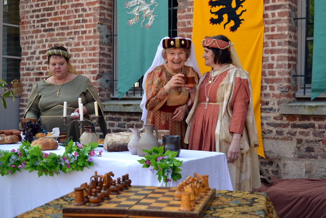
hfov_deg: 37.8
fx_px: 476
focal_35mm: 52
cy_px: 109
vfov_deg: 25.8
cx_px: 163
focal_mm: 35
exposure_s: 1/500
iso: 500
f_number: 5
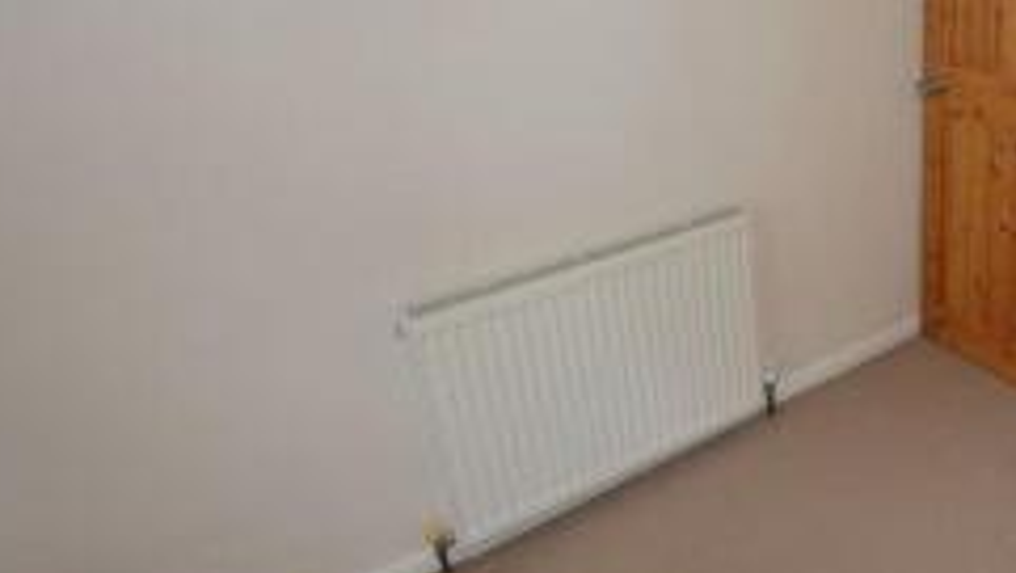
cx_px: 953
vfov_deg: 37.1
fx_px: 836
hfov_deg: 53.1
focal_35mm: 31
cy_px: 158
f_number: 4
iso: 360
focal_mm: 10
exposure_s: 1/60
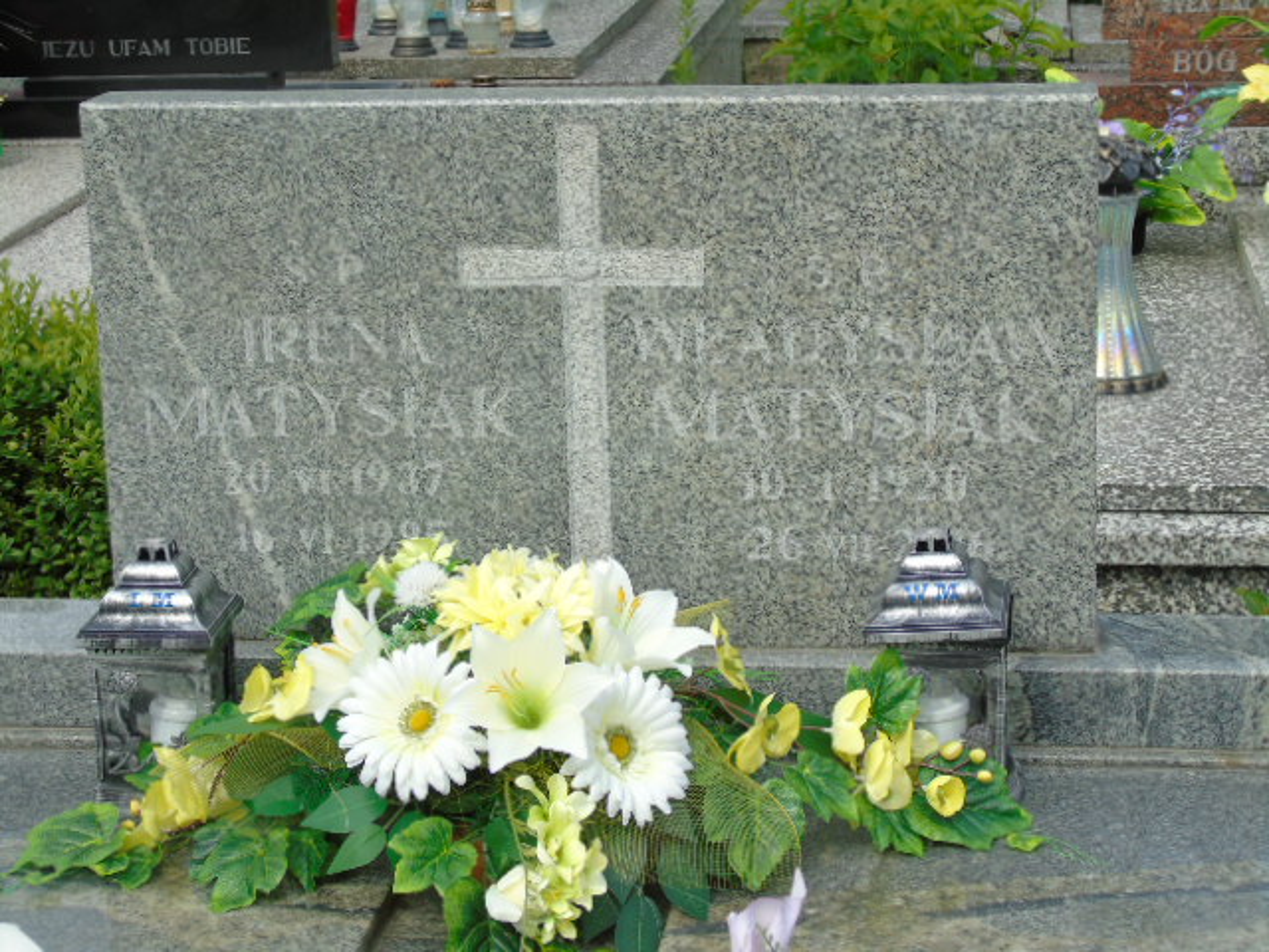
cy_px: 476
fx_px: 3006
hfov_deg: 23.8
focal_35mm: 82
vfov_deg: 18.0
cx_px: 634
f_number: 4.1
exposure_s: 1/400
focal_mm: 15
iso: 80
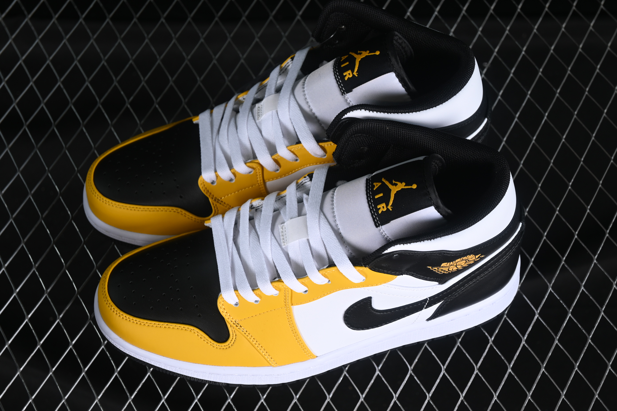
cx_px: 308
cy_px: 206
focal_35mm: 75
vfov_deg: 18.2
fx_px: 1285
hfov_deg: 27.0
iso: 160
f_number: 6.3
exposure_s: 1/60
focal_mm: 50
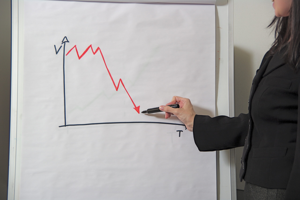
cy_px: 100
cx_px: 150
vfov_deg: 10.7
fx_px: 1061
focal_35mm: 128
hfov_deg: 16.1
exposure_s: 1/180
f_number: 5.6
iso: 100
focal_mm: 85
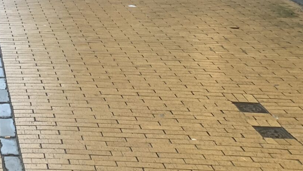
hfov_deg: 21.7
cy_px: -83
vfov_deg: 13.0
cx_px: -96
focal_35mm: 88
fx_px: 707
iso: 64
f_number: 1.8
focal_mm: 4.25
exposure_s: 1/121
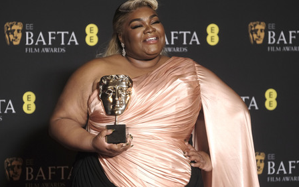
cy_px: 89
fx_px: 1230
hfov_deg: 13.9
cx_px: 150
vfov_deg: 8.7
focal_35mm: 151
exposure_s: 1/250
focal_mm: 98.2
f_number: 2.8
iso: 1600
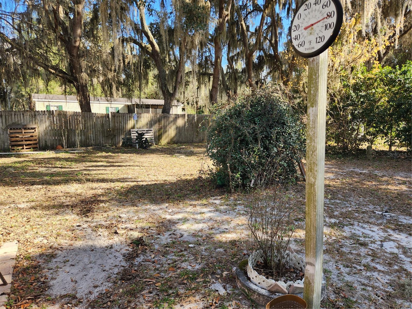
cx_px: 206
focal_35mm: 23
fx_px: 274
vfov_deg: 58.9
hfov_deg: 73.9
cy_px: 154
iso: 20
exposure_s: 1/292
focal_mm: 5.4
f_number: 1.8
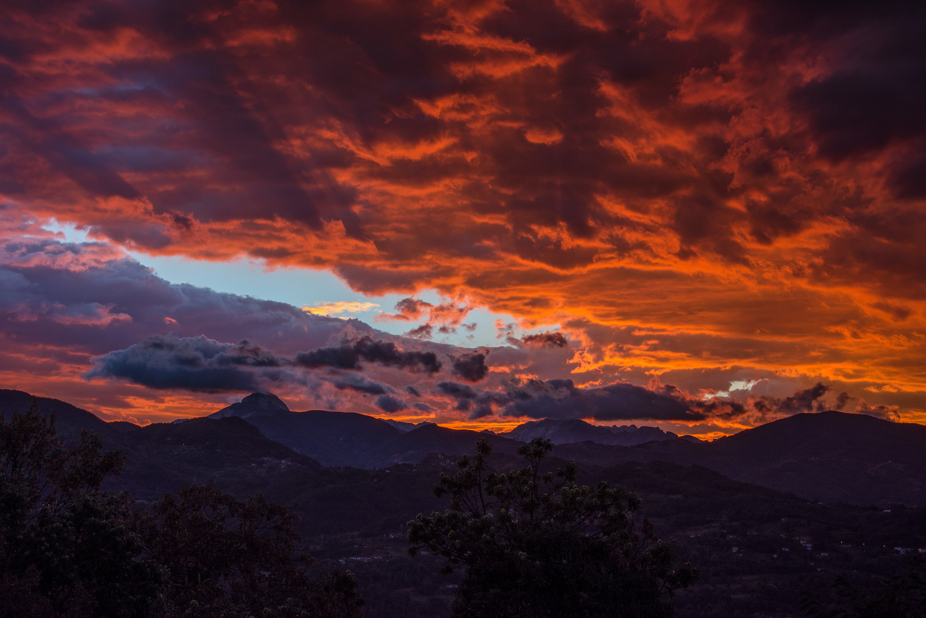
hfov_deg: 28.1
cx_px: 463
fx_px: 1852
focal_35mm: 72
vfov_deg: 18.9
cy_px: 309
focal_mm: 48
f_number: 10
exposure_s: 1/6
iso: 100
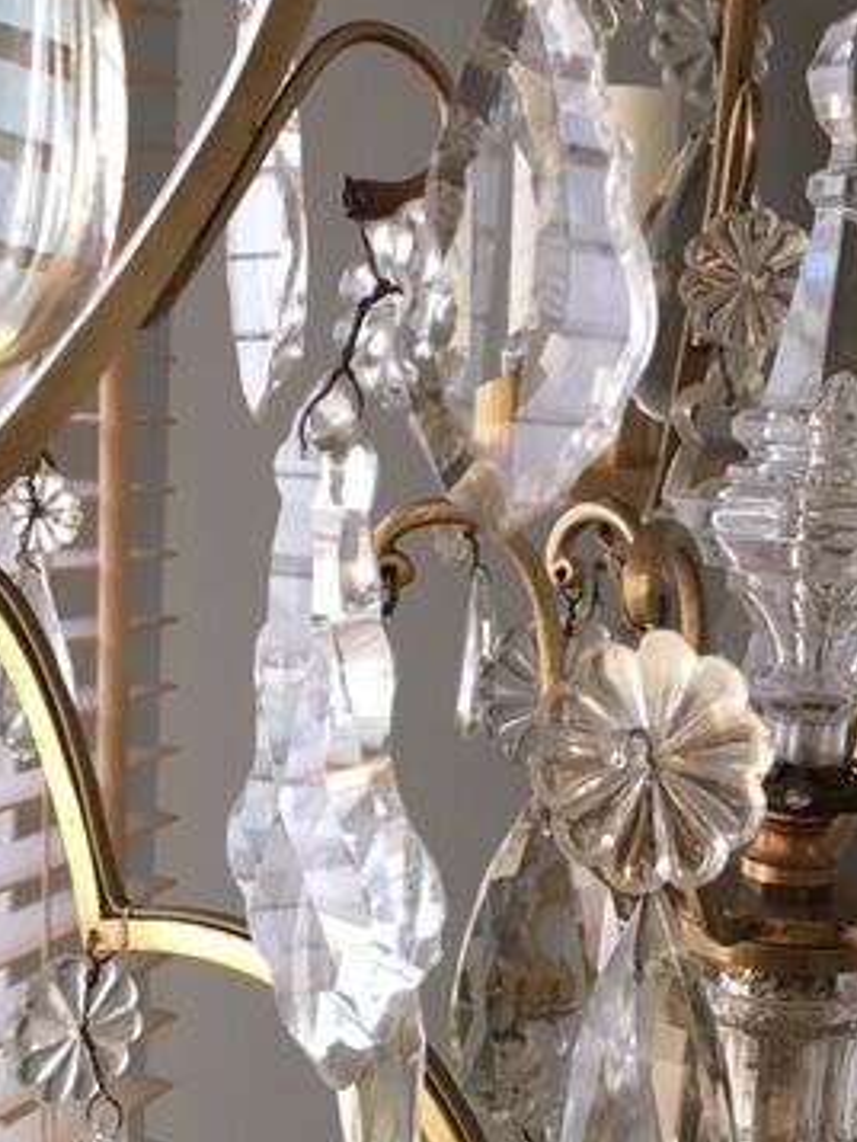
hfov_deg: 27.5
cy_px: 480
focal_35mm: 52
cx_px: 684
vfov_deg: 36.7
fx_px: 1715
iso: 40
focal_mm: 4.15
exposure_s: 1/33
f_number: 2.2
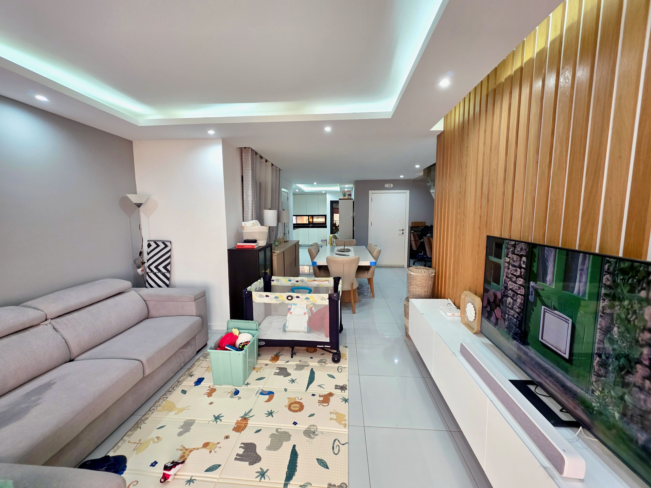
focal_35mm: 13
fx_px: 244
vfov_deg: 89.9
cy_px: 244
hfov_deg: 106.2
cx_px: 326
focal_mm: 2.2
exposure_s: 1/100
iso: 160
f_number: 1.9
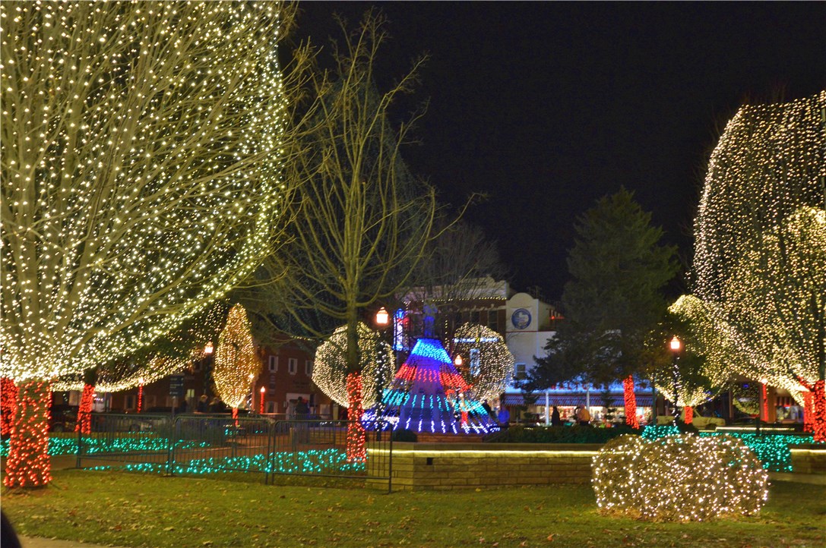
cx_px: 413
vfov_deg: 36.8
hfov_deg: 53.2
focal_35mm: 36
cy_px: 274
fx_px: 825
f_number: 4.5
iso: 800
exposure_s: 1/13
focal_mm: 24
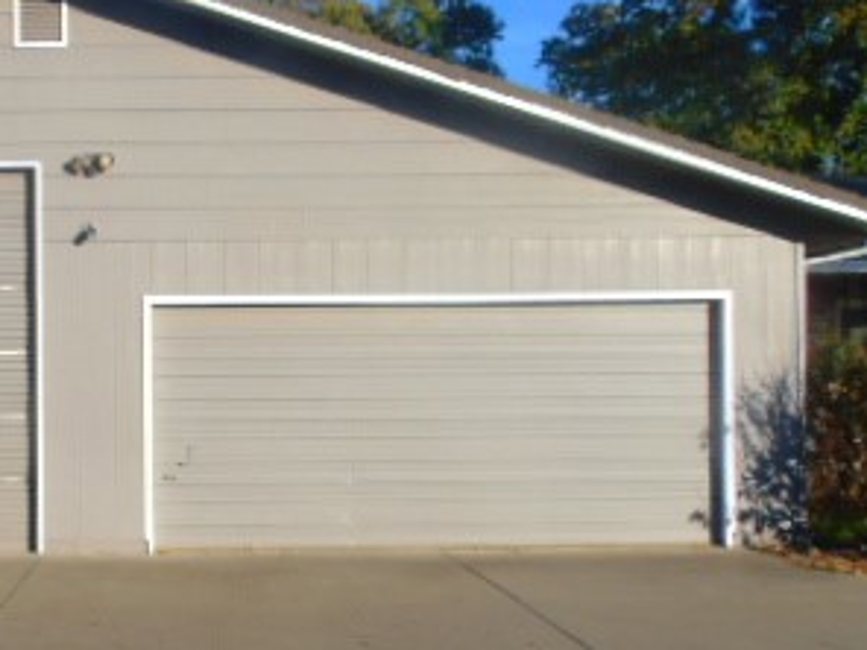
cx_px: 205
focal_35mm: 54
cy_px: 392
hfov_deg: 34.7
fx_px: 1352
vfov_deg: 27.0
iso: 80
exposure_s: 1/200
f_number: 7.7
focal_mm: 4.5
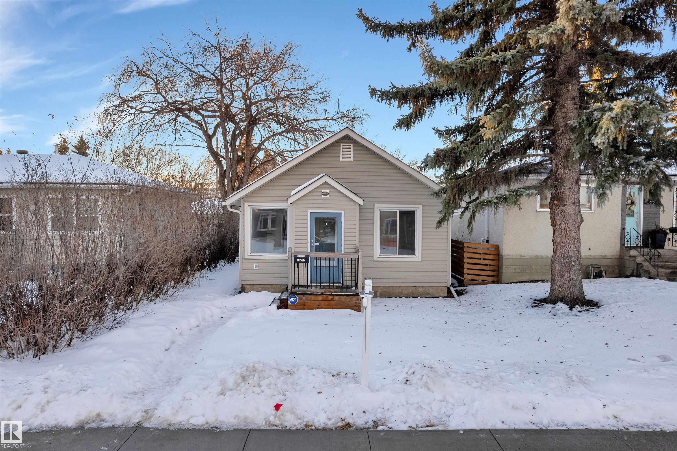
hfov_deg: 78.6
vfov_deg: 57.2
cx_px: 338
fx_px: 414
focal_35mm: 22
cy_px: 226
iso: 100
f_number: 2.4
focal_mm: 8.38
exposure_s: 1/400
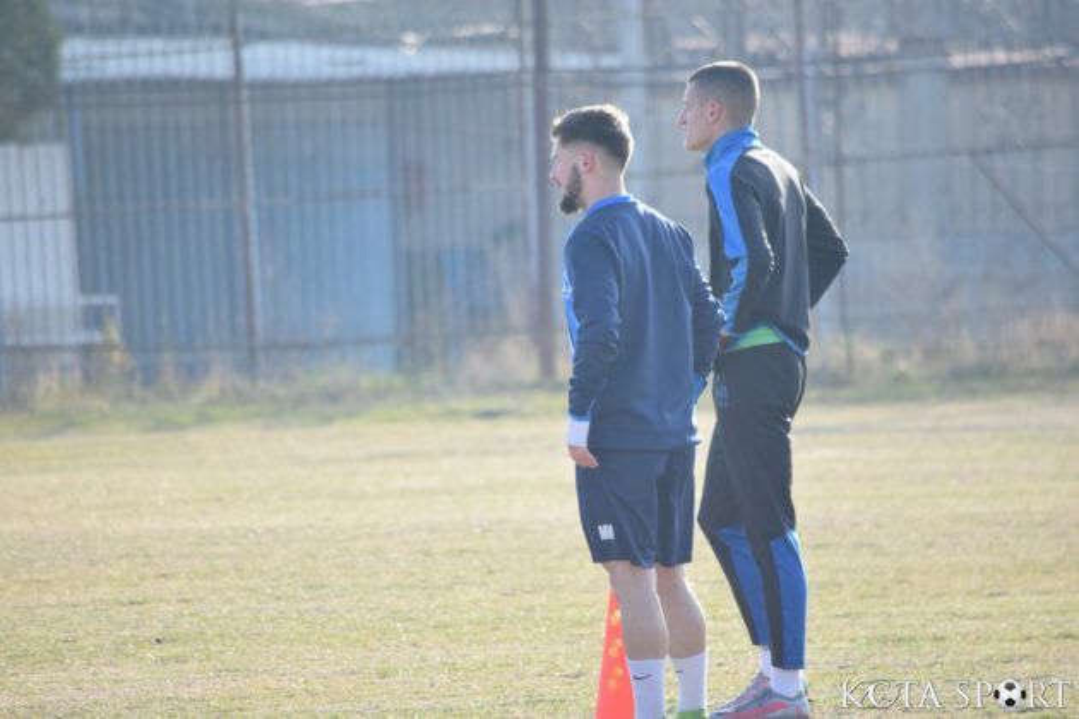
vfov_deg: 3.1
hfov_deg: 4.6
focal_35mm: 450
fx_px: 13486
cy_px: 360
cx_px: 540
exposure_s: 1/800
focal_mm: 300
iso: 800
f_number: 5.6
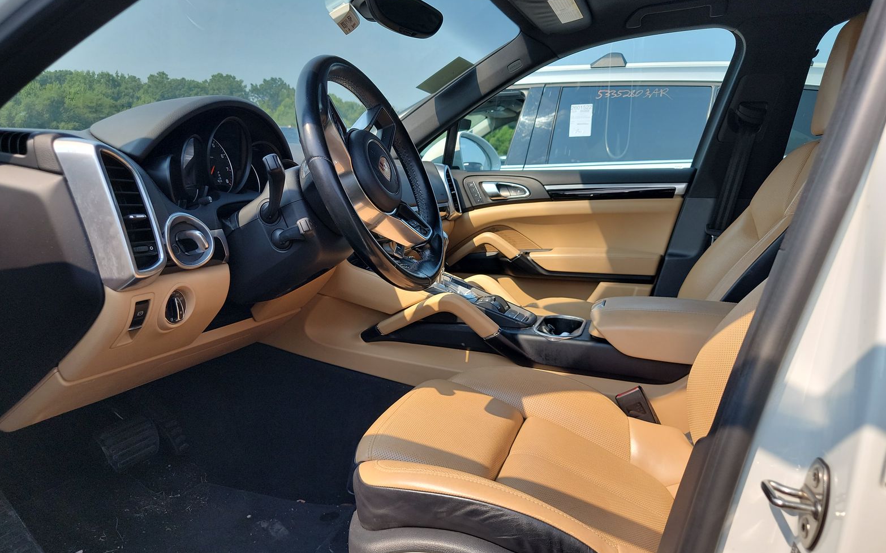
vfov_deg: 47.5
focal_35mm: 26
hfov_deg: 70.4
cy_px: 297
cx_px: 435
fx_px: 628
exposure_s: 1/442
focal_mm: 6.7
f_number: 1.8
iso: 50
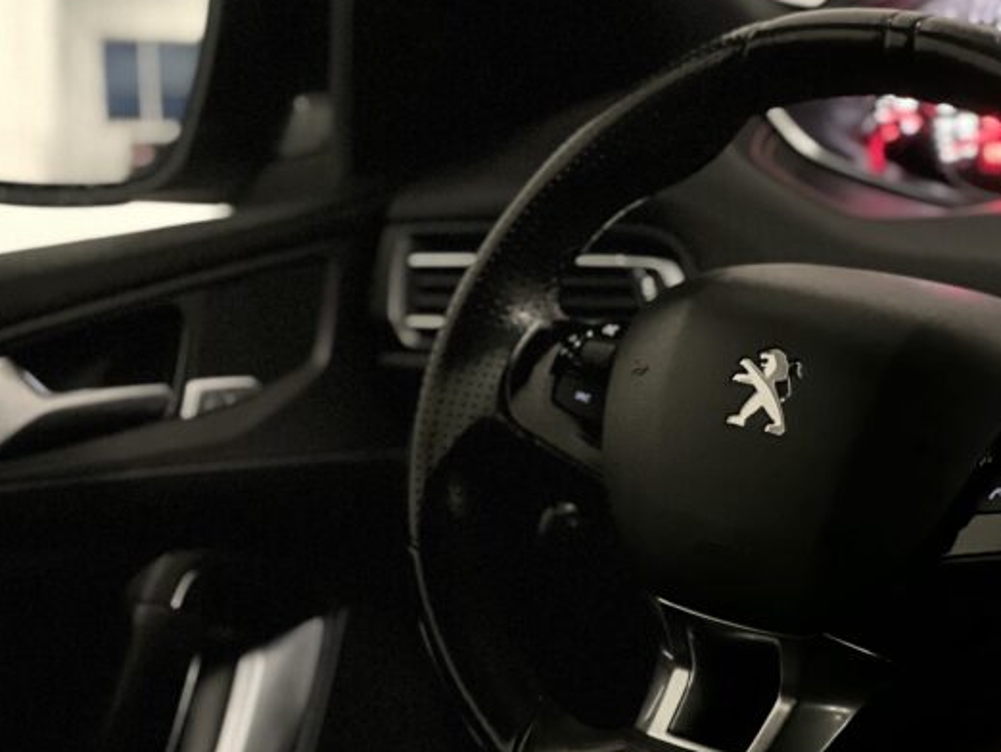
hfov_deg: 16.7
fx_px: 3414
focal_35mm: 118
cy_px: 485
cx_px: 616
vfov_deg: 12.6
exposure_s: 1/15
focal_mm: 9
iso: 2000
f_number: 2.8
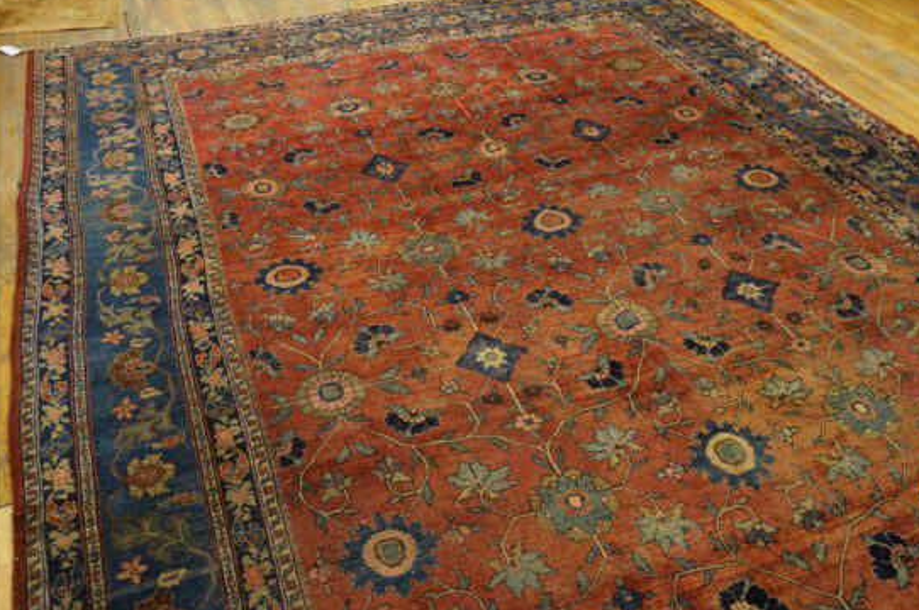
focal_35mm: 32
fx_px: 805
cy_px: 313
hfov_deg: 59.5
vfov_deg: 41.5
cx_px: 446
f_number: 4
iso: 1250
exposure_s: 1/60
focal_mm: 19
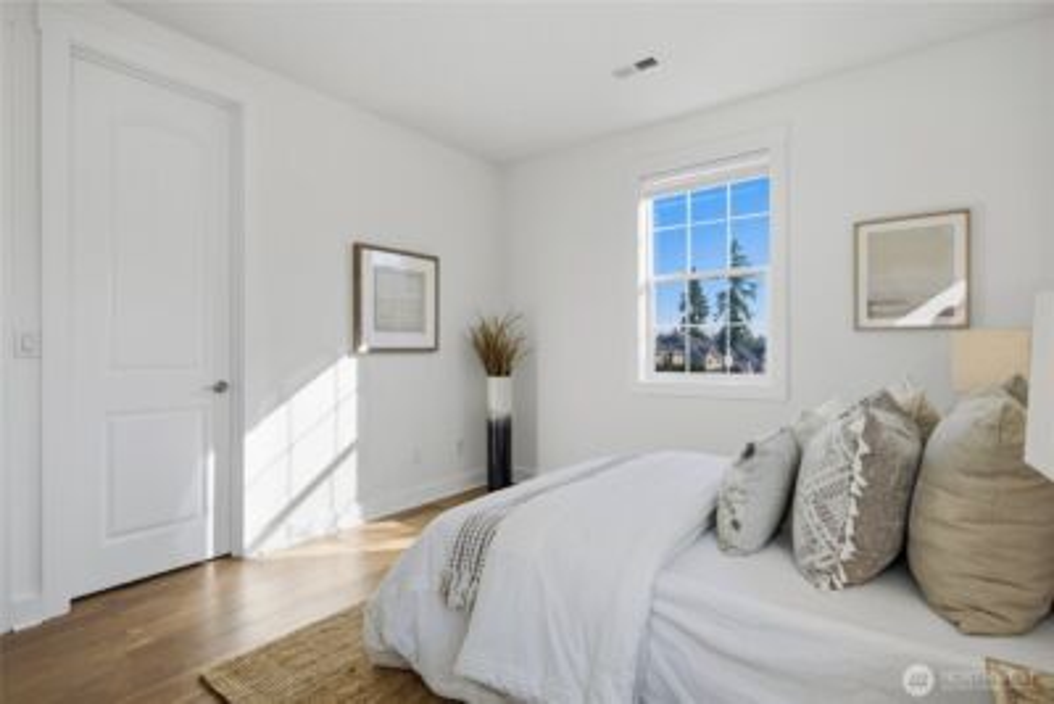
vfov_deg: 67.4
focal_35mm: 18
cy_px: 352
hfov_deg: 90.0
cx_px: 527
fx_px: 527
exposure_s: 1/160
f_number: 9
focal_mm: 18
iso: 400
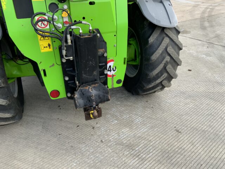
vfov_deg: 48.2
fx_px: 188
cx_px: 112
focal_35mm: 29
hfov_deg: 61.7
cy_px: 84
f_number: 1.8
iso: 25
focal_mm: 3
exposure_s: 1/122
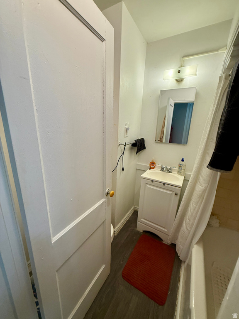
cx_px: 120
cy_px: 160
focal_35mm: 14
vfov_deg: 102.1
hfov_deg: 85.7
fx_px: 129
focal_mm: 2.22
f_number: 2.2
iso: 160
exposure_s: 1/120
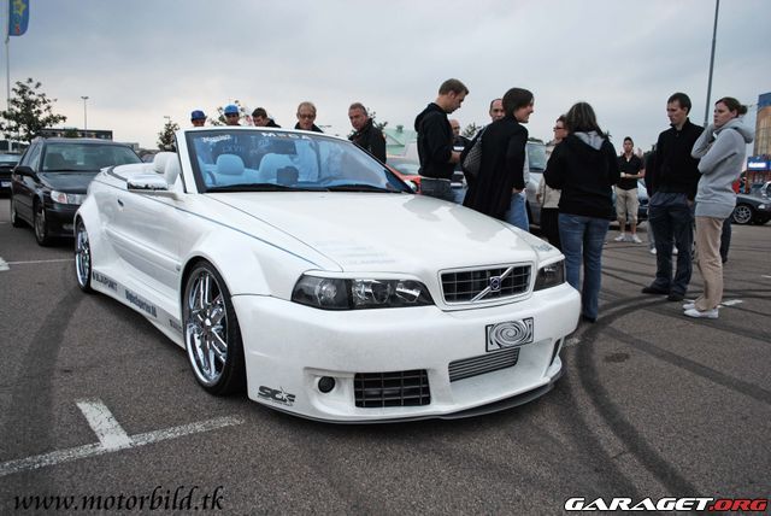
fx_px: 579
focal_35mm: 27
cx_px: 386
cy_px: 258
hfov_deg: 67.3
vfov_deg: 48.0
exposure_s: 1/50
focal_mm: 18
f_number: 3.5
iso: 200
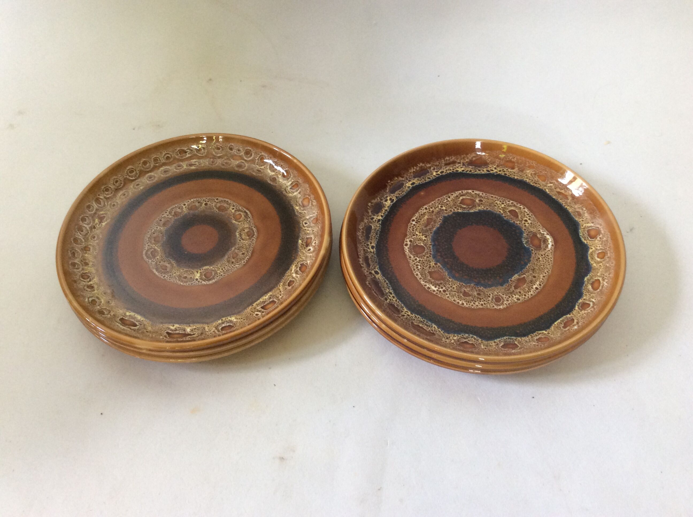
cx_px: 346
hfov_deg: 56.9
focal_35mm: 32
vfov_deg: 44.1
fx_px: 640
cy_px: 258
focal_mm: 3.3
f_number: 2.4
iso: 100
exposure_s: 1/25
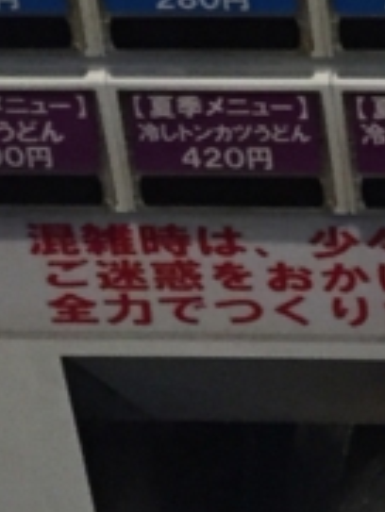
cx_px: 699
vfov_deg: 10.5
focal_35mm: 164
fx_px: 2429
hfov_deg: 8.7
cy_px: -693
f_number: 2.2
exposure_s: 1/30
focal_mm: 4.15
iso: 160
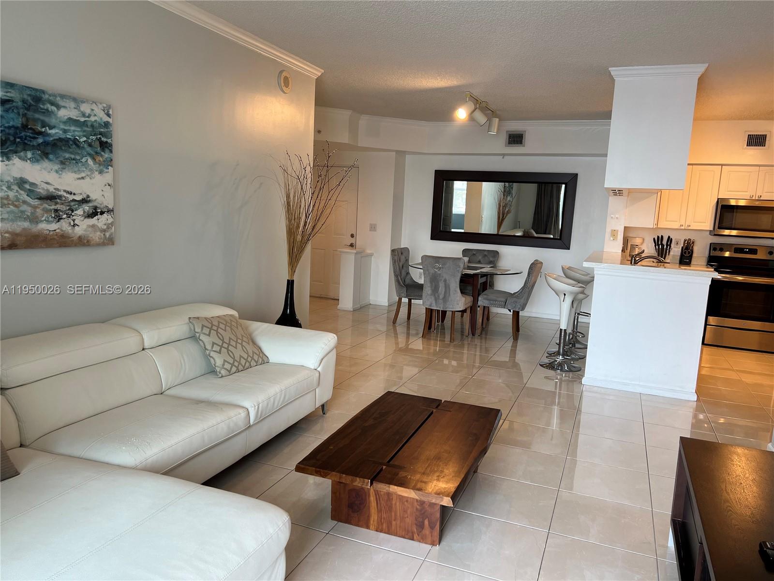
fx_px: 581
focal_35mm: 26
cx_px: 387
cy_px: 290
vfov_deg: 53.1
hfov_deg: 67.3
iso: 64
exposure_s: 1/120
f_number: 1.5
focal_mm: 5.7
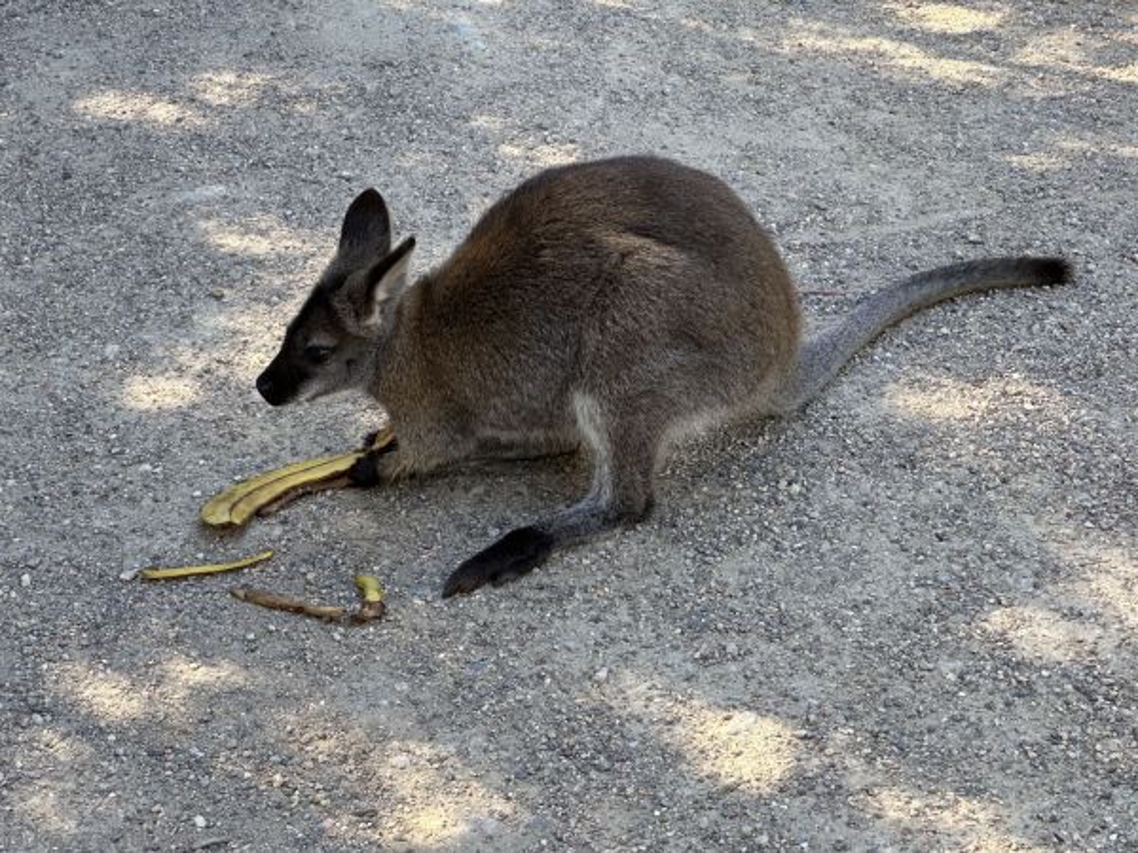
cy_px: 426
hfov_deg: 25.3
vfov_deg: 19.1
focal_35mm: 77
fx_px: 2531
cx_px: 569
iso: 50
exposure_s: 1/99
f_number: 2.8
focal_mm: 9
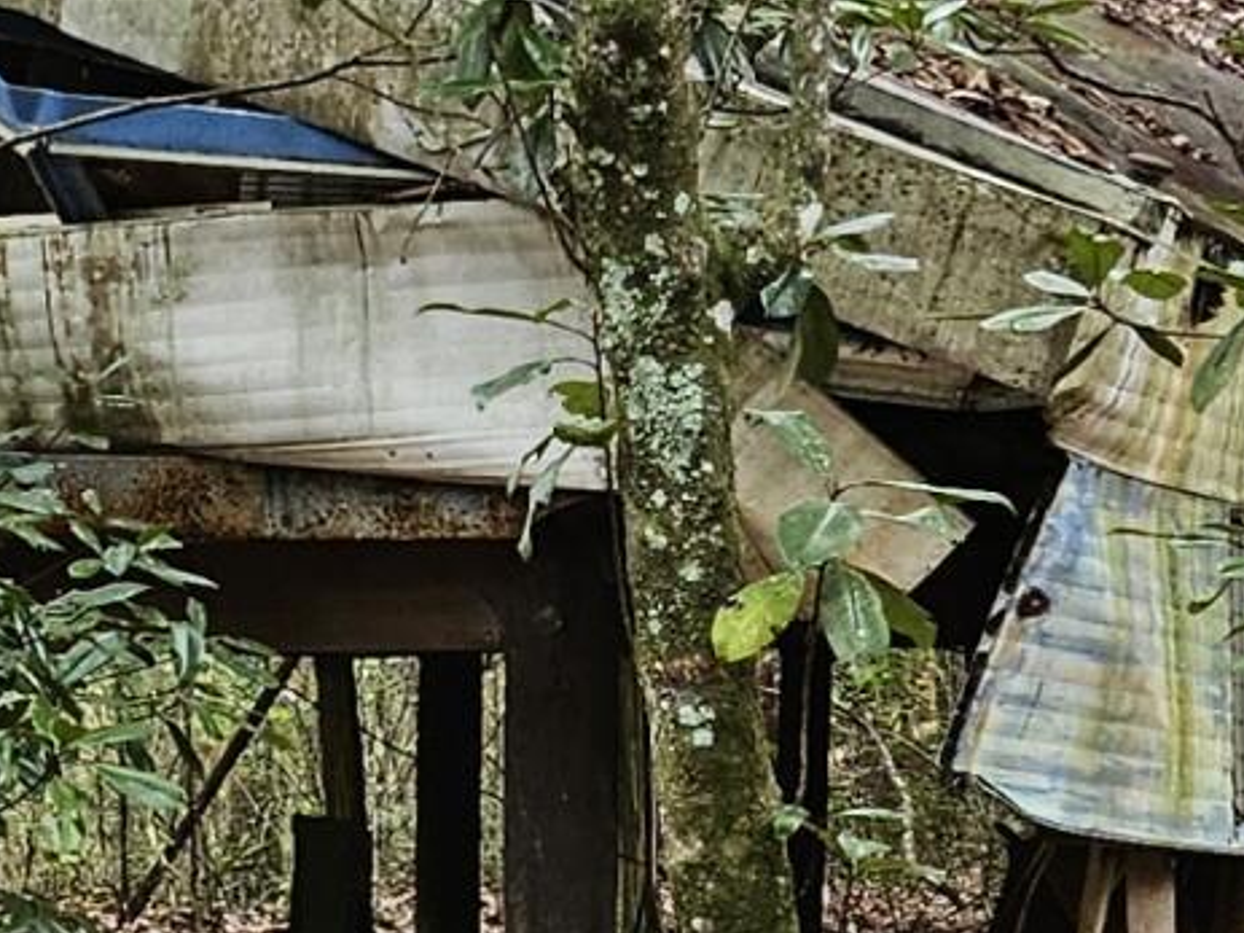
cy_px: 484
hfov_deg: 11.8
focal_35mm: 149
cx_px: -1268
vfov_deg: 10.0
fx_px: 5353
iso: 80
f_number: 1.8
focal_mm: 5.4
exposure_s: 1/120
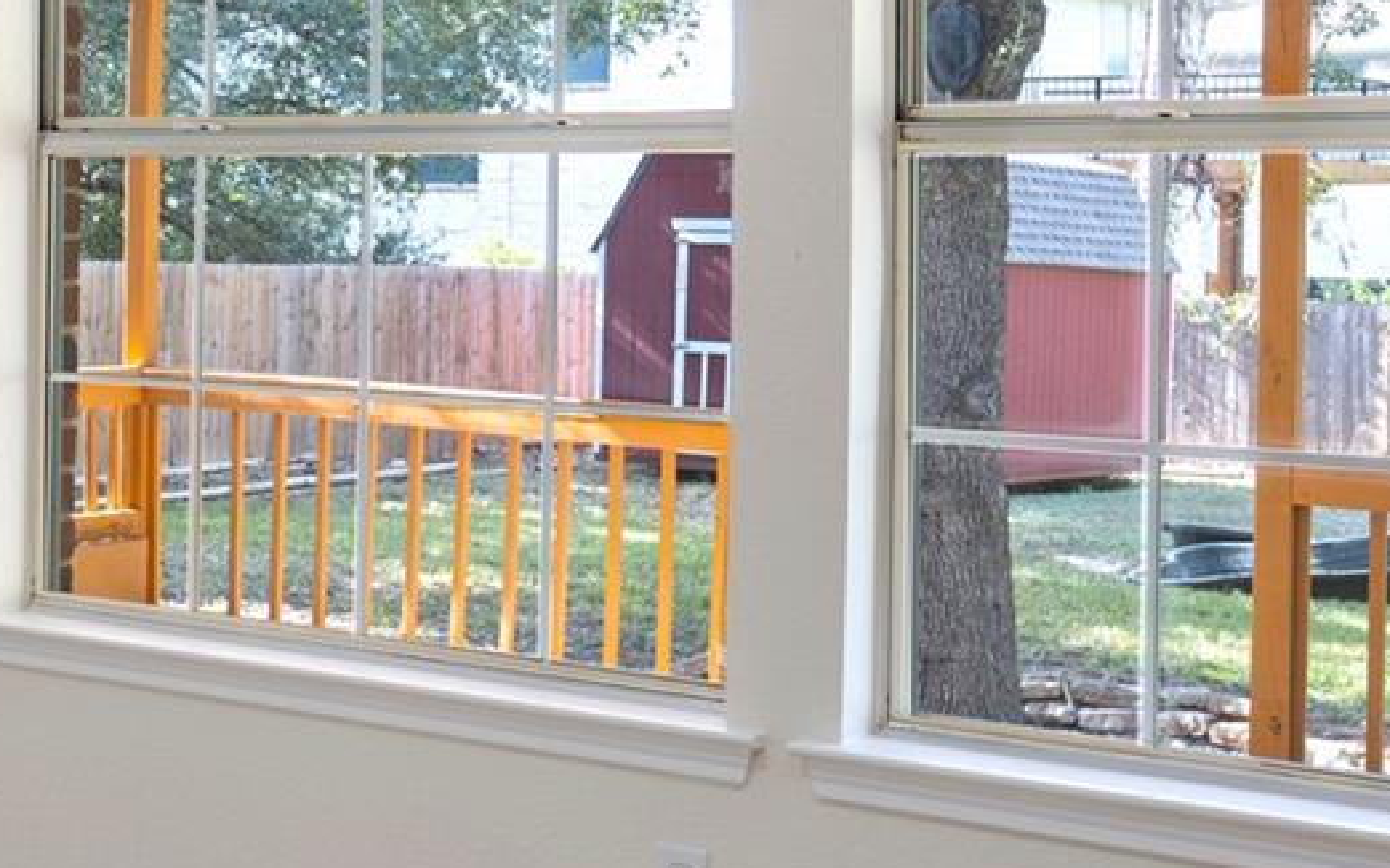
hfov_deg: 25.8
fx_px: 2575
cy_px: 229
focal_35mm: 68
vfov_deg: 19.0
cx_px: -423
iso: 100
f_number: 4
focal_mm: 17
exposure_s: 1/50
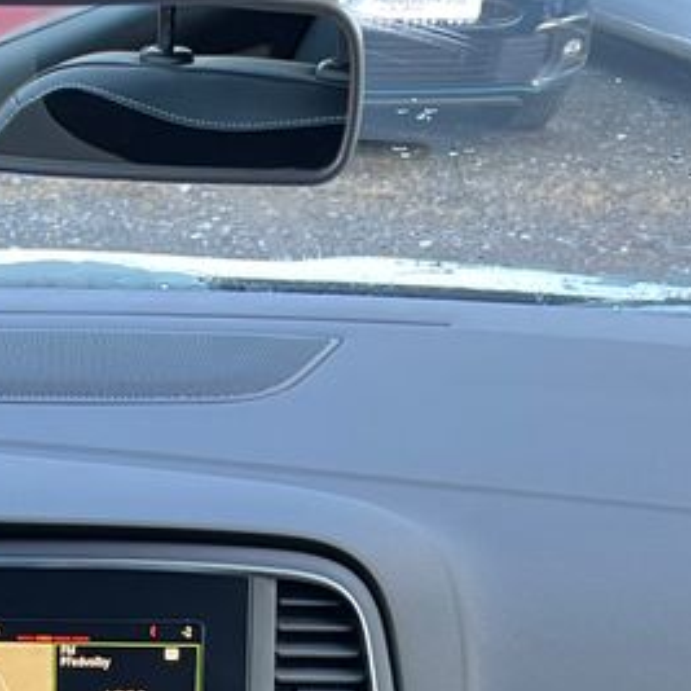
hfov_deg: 19.3
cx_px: 47
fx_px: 1987
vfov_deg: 17.9
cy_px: 986
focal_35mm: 88
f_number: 1.5
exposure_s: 1/58
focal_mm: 5.7
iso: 160
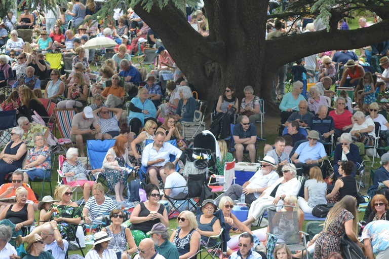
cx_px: 194
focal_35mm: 292
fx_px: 3158
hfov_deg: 7.0
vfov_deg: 4.7
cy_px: 130
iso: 400
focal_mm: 195
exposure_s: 1/500
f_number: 4.8
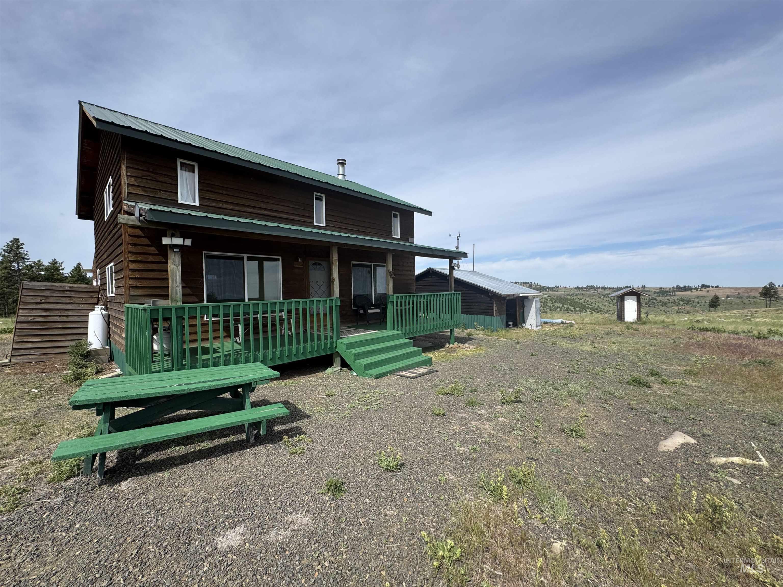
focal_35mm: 14
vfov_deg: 85.7
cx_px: 392
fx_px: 317
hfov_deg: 102.1
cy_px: 294
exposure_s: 1/1748
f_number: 2.2
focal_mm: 2.22
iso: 50
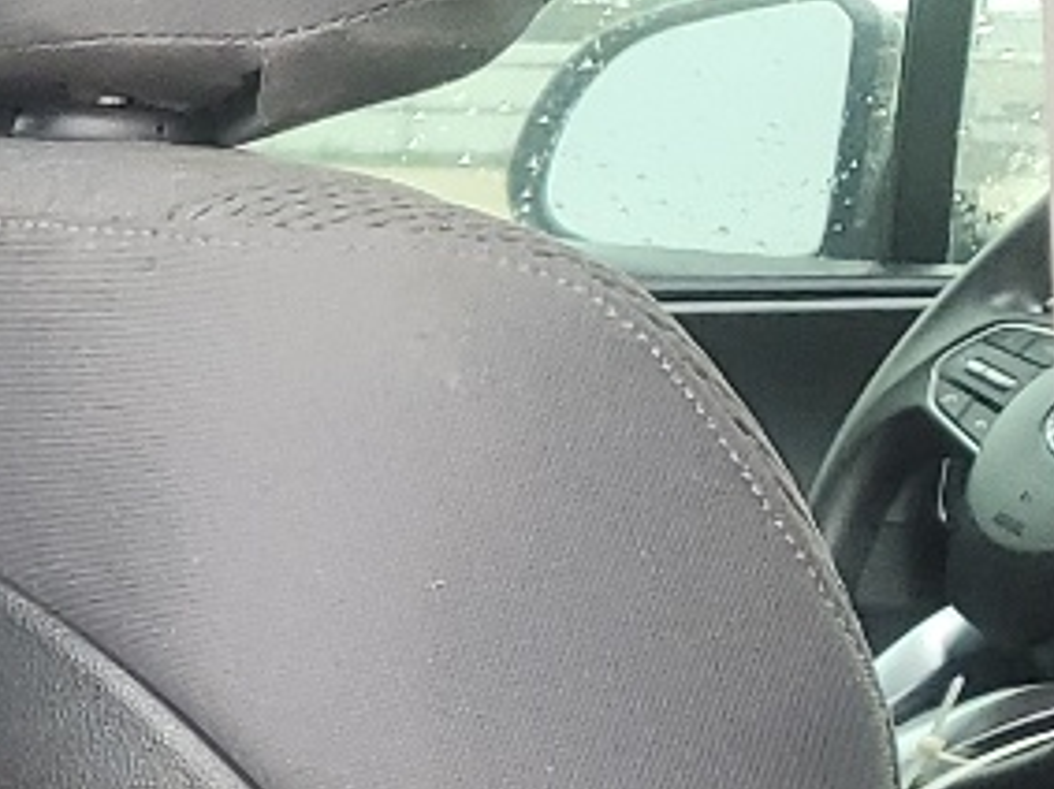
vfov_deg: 9.8
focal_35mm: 147
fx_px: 4474
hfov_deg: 11.2
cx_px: -1479
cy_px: 1184
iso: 55
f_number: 1.5
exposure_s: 1/60.2
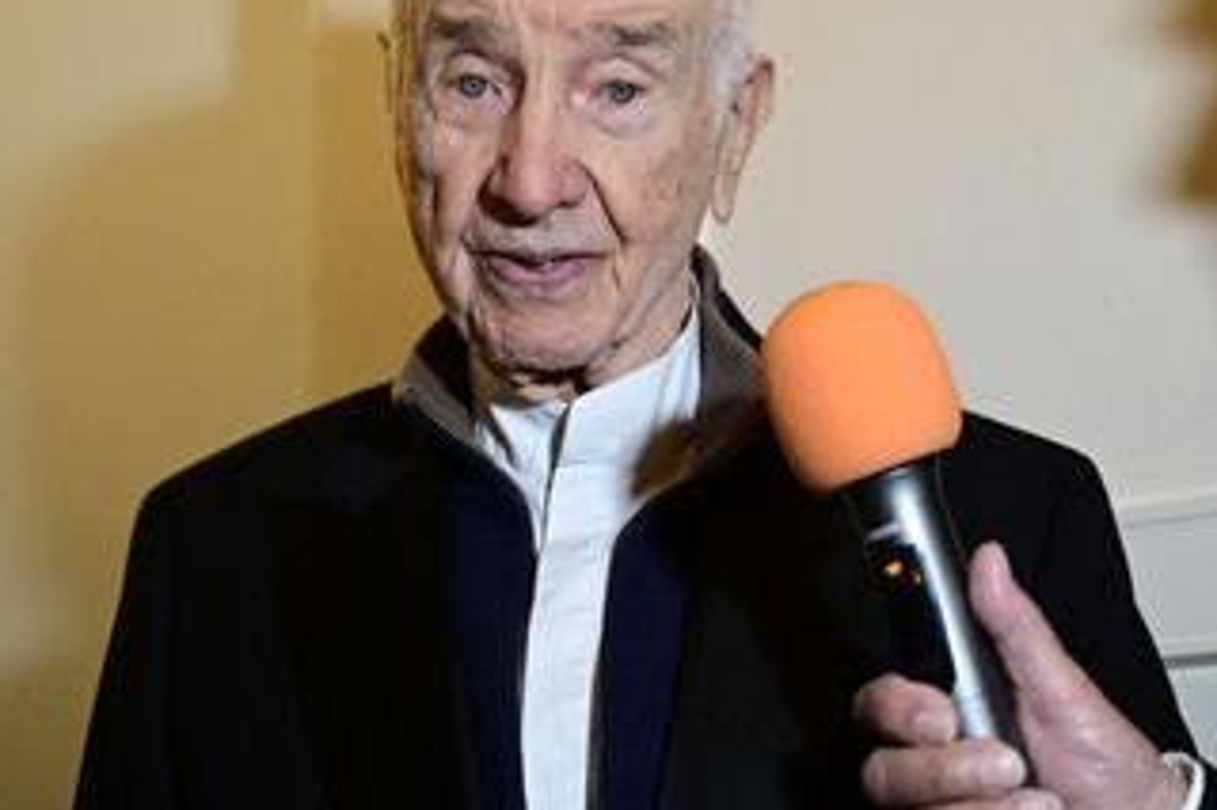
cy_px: 289
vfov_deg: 19.7
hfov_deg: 29.2
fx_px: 2331
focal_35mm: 69
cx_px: 531
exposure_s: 1/400
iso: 4000
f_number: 2.8
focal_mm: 49
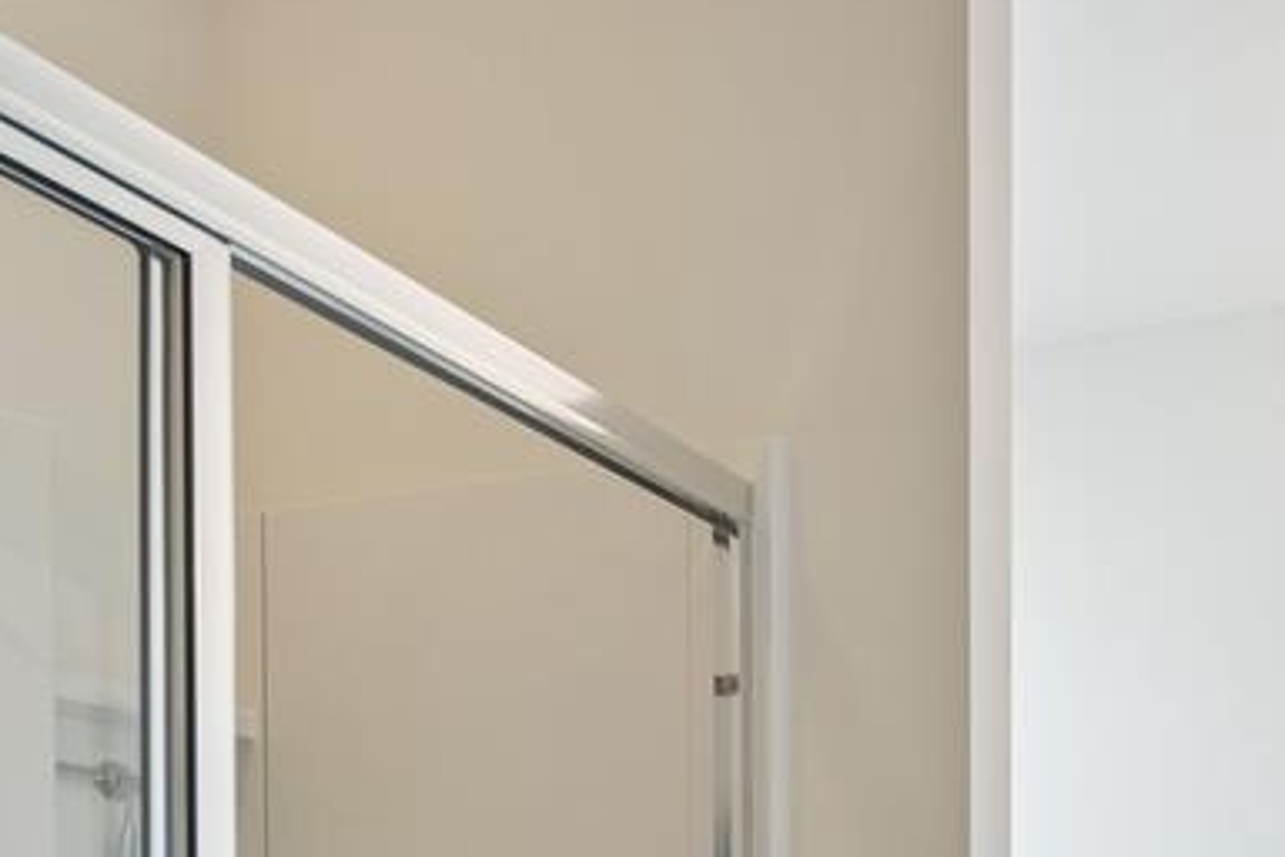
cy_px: 1011
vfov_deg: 29.1
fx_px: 1428
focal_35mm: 40
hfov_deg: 44.0
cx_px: 1165
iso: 400
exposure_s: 1/5
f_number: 4.5
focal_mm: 10
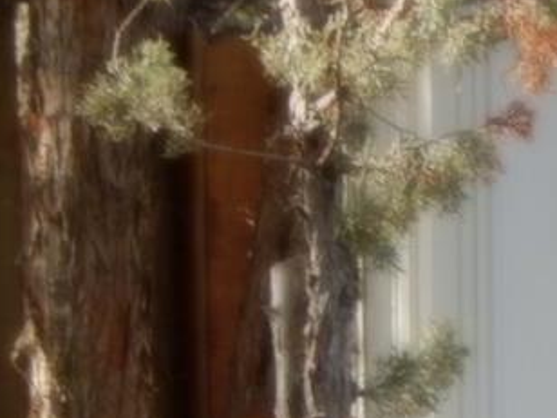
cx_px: 1298
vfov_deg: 2.9
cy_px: 650
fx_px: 8142
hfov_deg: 3.9
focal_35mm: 506
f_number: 4.5
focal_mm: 18.7
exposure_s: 1/80
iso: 125
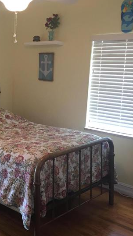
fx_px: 282
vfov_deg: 45.5
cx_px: 8
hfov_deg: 25.5
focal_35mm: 45
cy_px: 120
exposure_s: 1/30
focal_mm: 4.15
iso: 125
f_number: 2.2
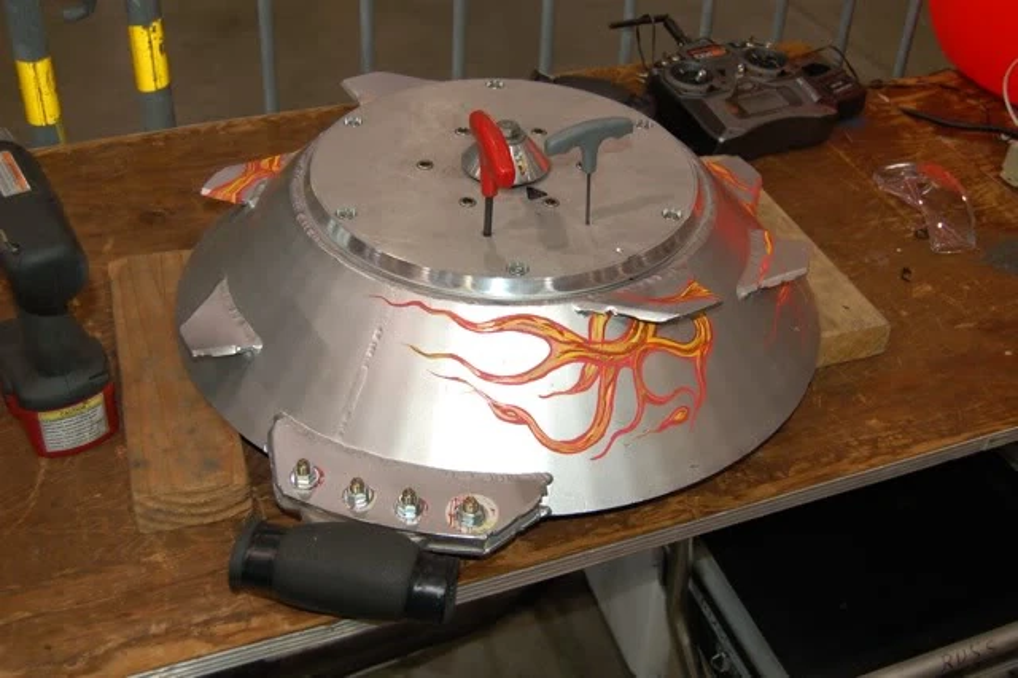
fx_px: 1187
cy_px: 339
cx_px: 509
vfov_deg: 31.9
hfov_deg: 46.4
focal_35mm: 42
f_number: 4.2
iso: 400
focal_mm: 28
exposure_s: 1/60
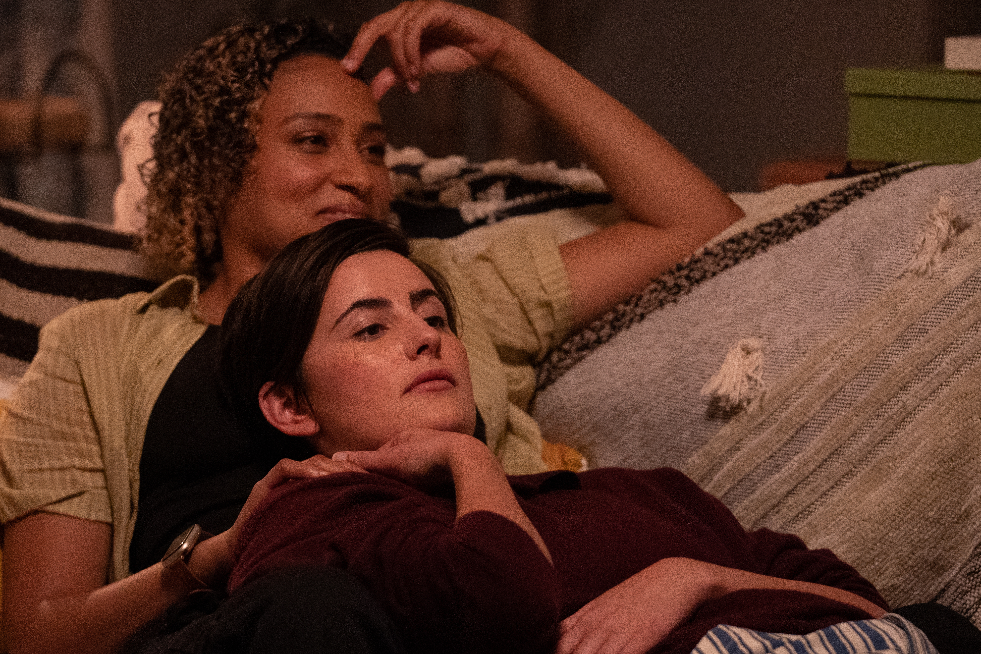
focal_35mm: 212
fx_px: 5777
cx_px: 376
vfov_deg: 6.5
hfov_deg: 9.7
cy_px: 454
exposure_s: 1/100
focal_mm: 138
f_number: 2.8
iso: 10000
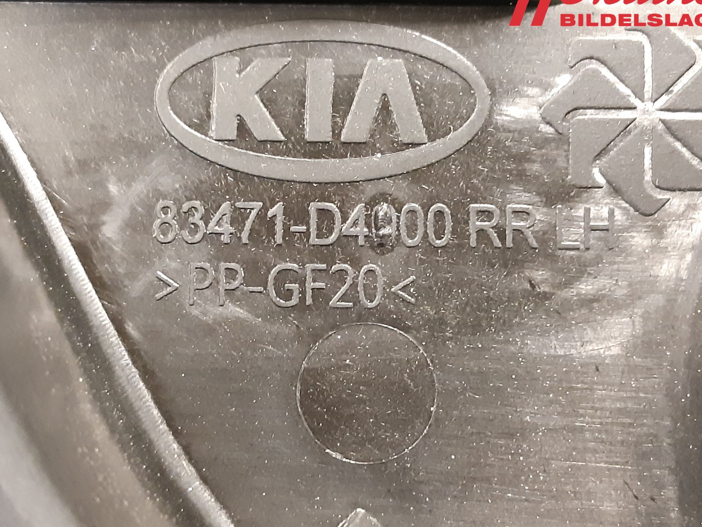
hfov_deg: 61.7
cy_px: 255
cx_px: 352
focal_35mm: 29
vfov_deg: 48.2
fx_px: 588
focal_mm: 3.93
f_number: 1.7
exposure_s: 1/20
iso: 640
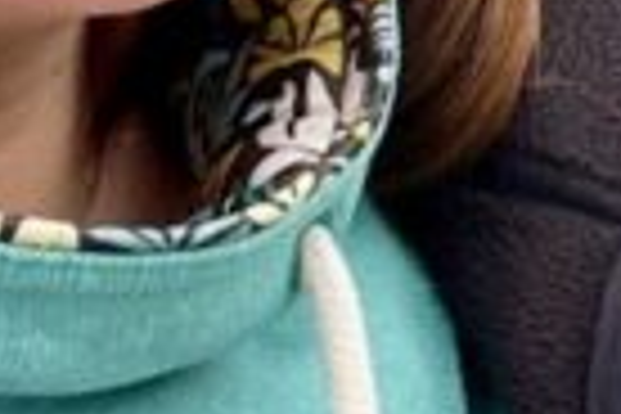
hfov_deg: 11.3
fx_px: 3053
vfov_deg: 7.5
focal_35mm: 177
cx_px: 837
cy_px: -356
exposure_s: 1/141
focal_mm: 2.71
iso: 25
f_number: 2.2
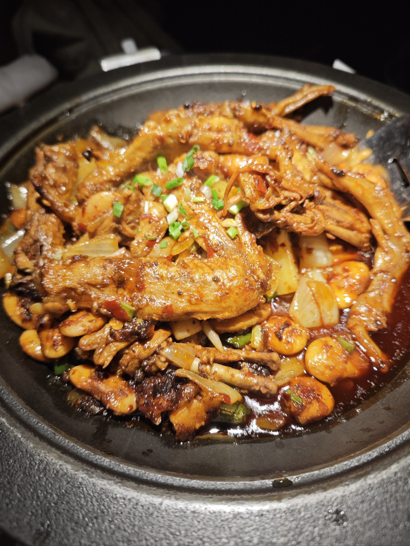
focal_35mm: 23
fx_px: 363
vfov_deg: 73.9
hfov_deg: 58.9
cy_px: 273
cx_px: 205
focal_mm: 6.55
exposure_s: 1/100
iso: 80
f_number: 1.6
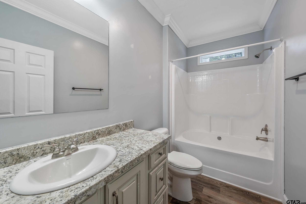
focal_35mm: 14
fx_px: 119
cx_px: 153
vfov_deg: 81.2
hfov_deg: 104.3
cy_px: 102
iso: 800
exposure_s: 1/15
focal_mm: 14
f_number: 8
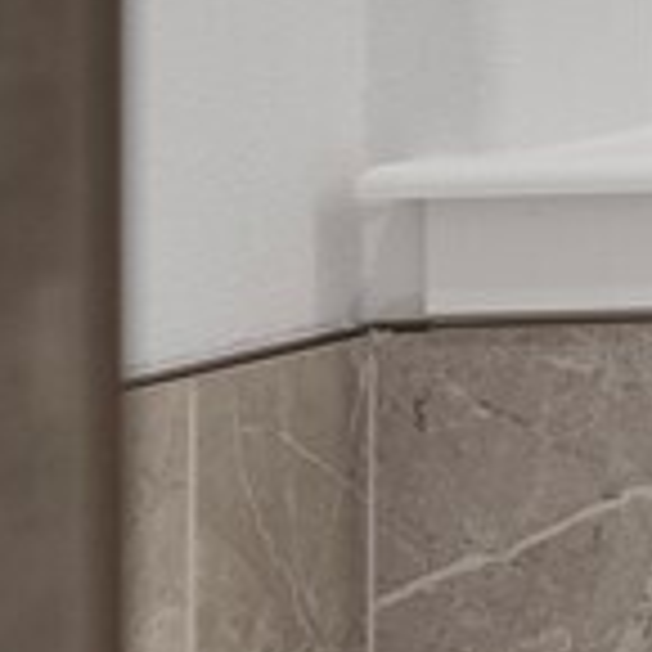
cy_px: -333
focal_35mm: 169
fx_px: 3601
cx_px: 3613
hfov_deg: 5.7
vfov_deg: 10.0
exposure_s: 1/15
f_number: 5
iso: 640
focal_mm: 17
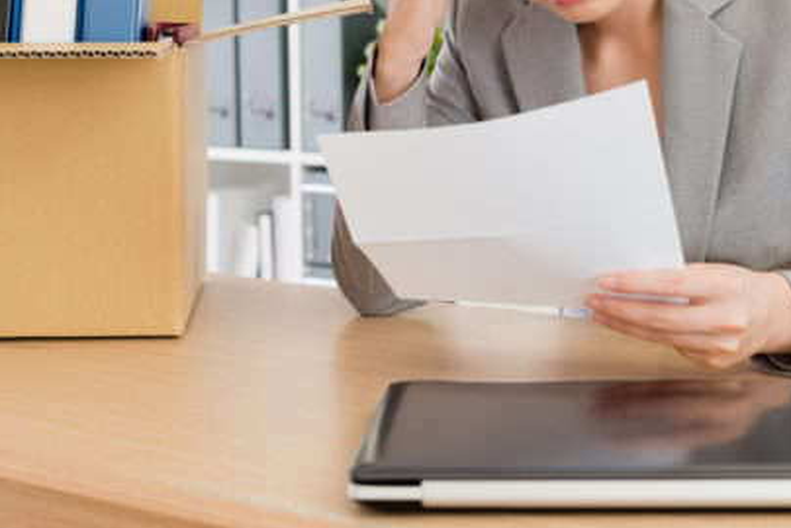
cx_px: 405
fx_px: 1957
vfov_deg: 15.2
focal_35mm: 89
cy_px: 48
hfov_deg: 22.9
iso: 125
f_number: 4.5
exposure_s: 1/100
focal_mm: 48
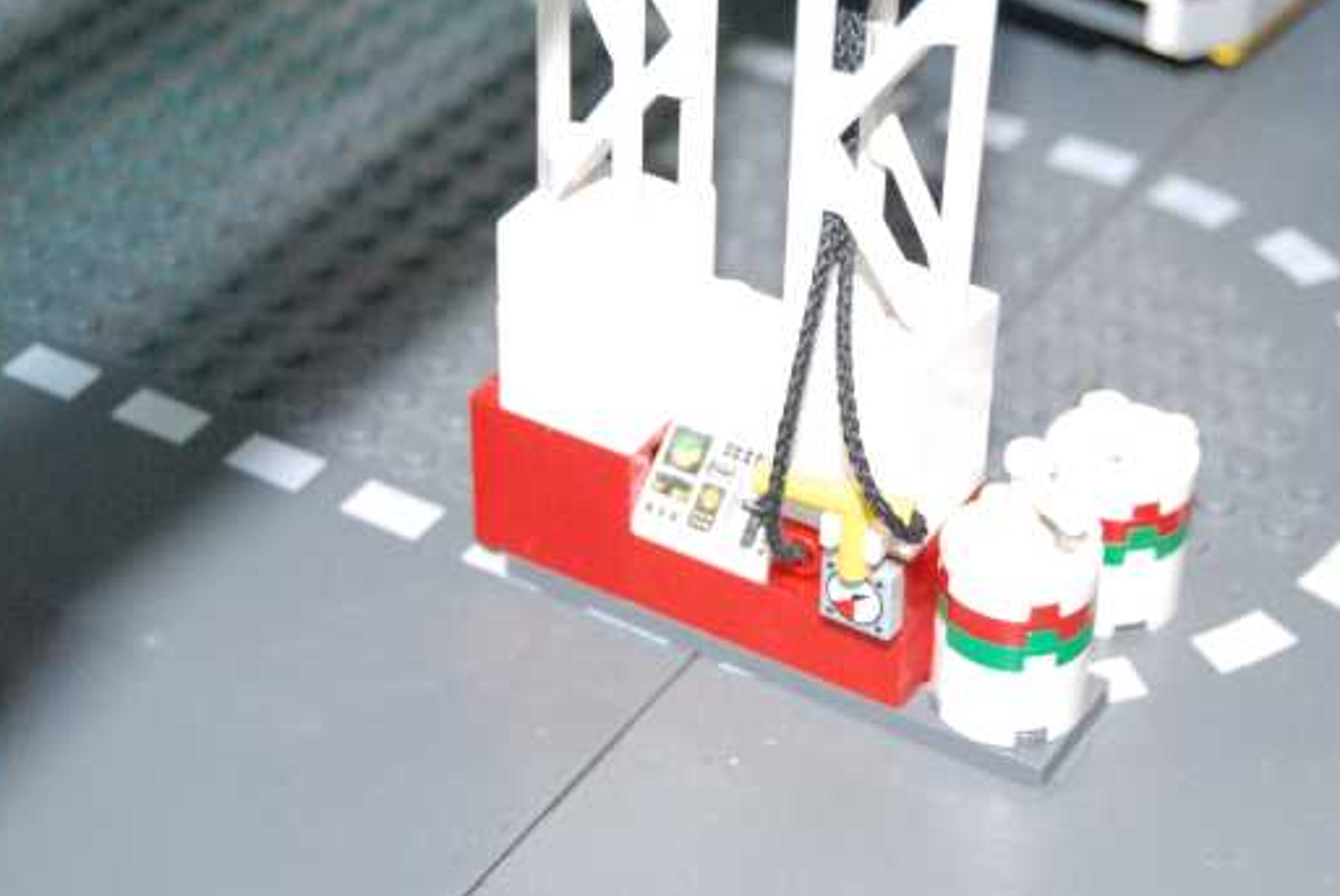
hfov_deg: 23.6
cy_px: 468
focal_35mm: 86
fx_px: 3204
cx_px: 760
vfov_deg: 15.9
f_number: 7.1
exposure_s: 1/60
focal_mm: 46
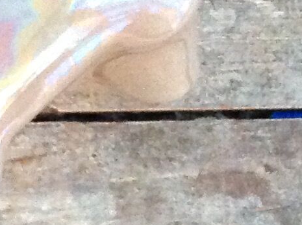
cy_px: -207
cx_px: -337
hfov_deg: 9.4
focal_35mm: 195
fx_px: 1698
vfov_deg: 7.3
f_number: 2.4
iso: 500
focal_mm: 4.28
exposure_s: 1/17
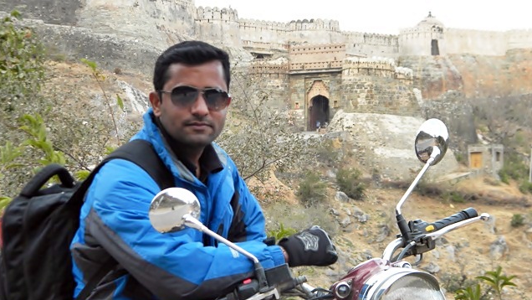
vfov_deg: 13.3
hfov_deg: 23.4
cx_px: 265
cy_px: 161
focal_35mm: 91
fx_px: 1284
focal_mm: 15.1
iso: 80
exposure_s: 1/97.8
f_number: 4.5
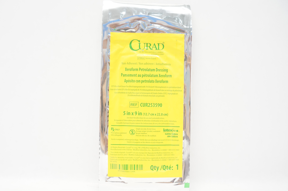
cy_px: 96
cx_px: 144
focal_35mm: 27
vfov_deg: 47.8
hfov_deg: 67.4
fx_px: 216
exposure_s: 1/80
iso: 800
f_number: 4.5
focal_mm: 18
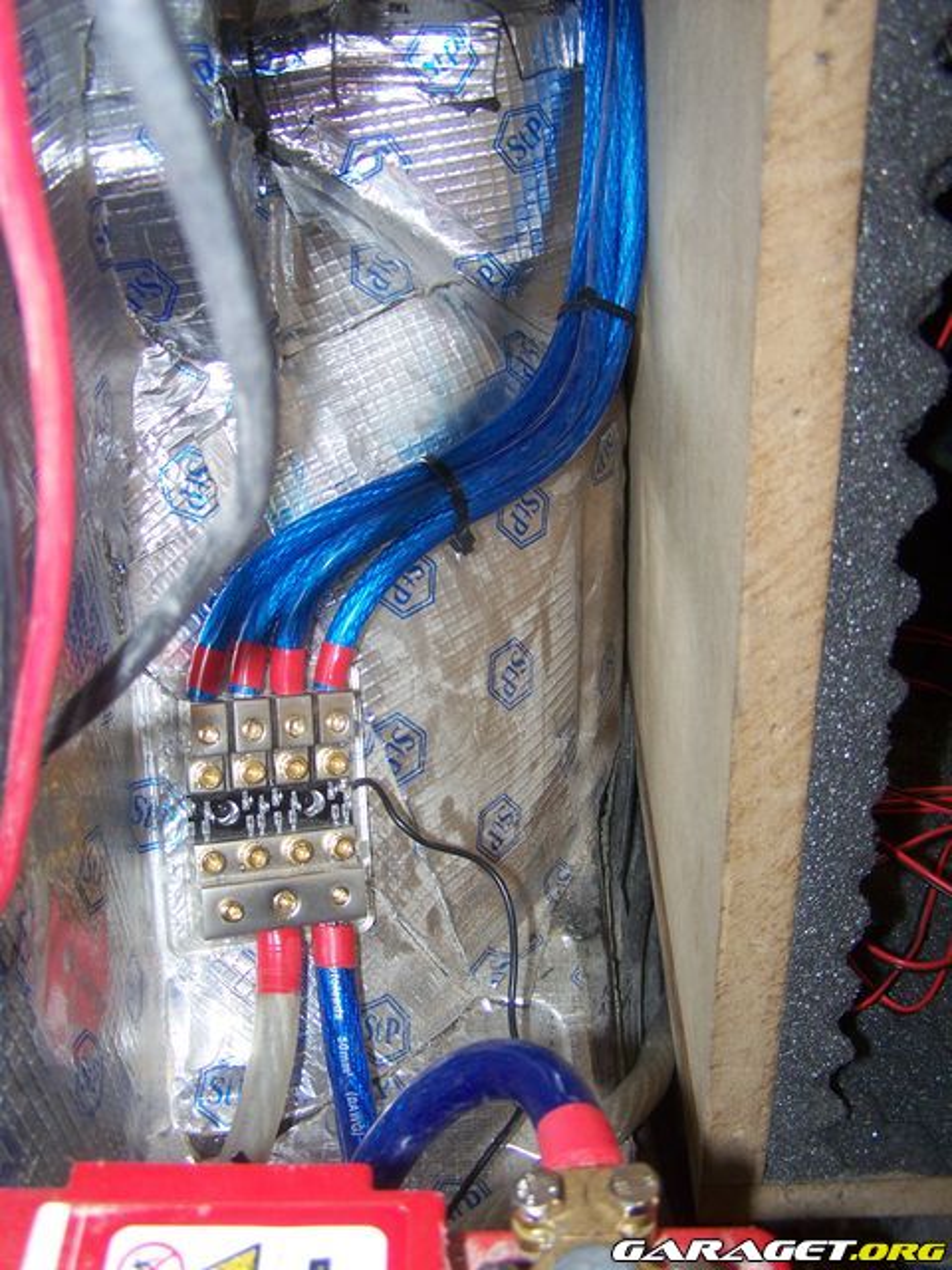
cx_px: 476
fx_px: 1393
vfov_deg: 49.0
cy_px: 635
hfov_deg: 37.7
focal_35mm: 38
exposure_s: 1/60
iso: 80
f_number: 2.8
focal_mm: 6.3
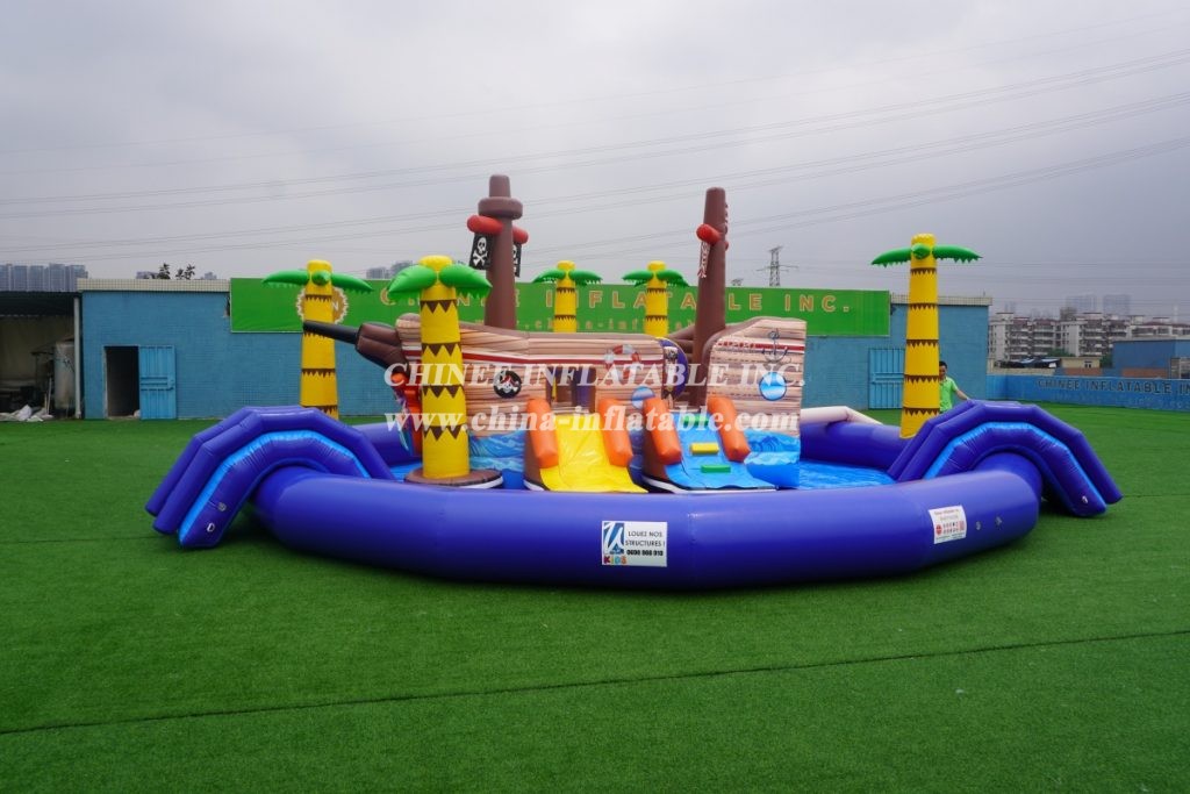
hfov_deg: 73.7
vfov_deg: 53.1
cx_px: 595
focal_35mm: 24
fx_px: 793
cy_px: 397
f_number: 10
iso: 100
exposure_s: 1/160
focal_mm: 16
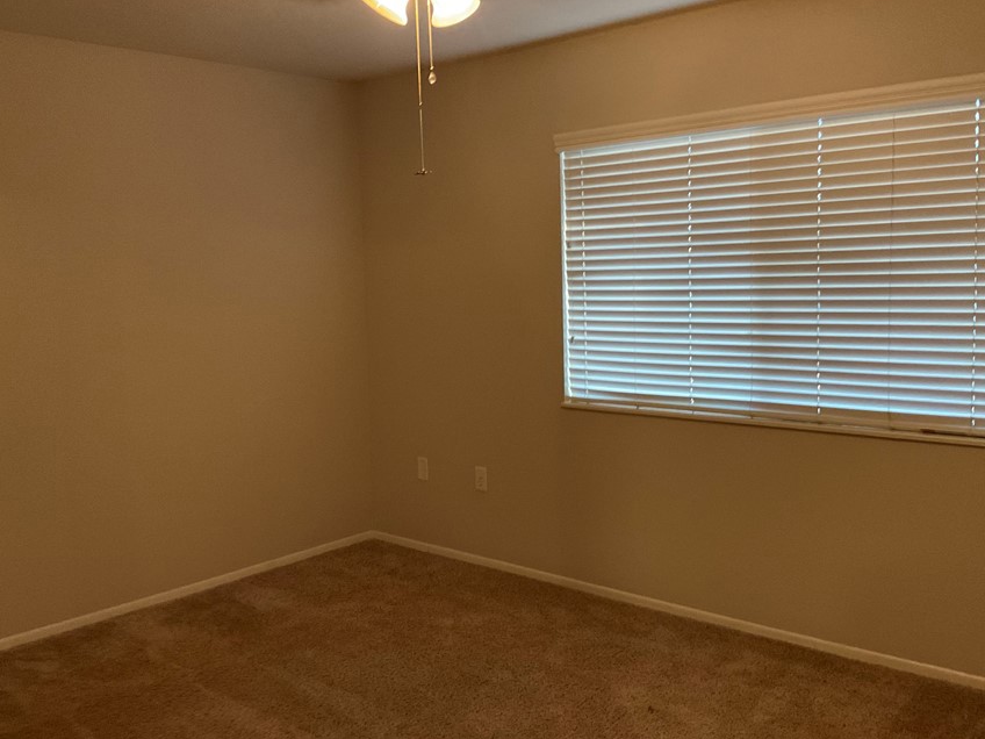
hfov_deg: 52.6
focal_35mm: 35
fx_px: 996
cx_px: 502
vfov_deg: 40.7
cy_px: 352
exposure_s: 1/40
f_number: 1.8
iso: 320
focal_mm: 3
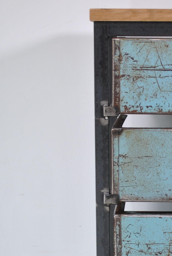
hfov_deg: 11.9
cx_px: 171
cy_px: 206
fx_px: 815
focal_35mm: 114
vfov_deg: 17.8
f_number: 4.8
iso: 200
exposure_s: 1/80
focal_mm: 32
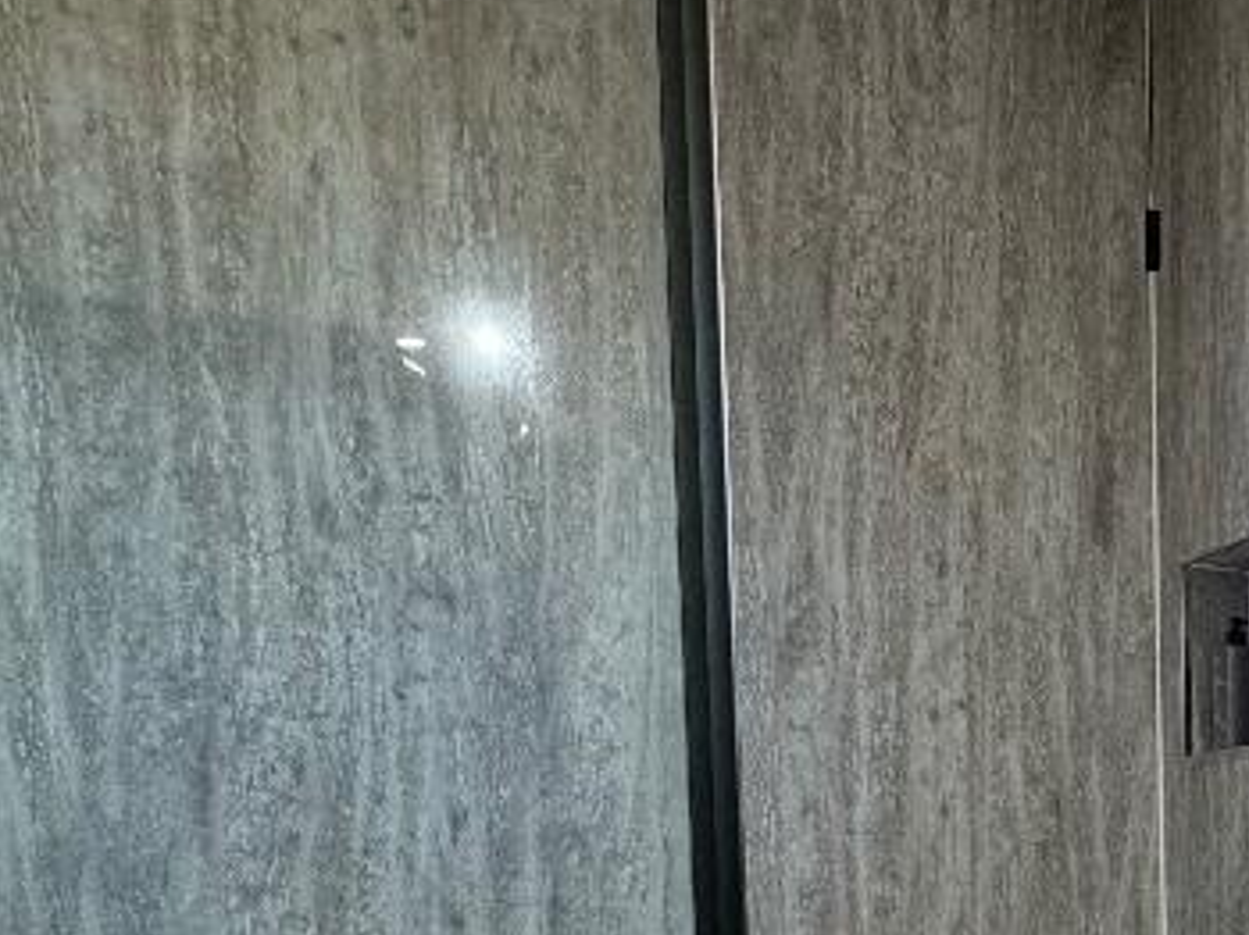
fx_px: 1478
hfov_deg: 38.3
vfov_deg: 31.2
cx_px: 1363
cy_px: 1028
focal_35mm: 41
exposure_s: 1/100
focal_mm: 2.22
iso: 250
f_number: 2.2
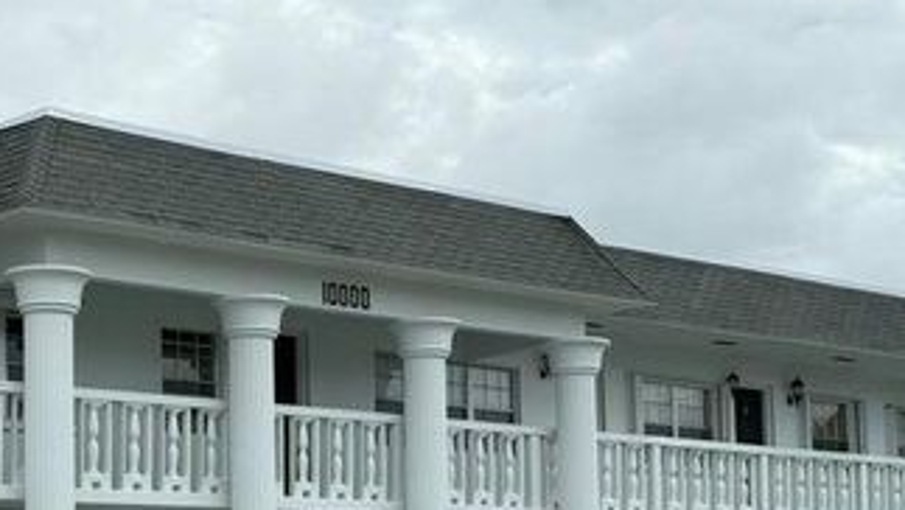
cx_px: 238
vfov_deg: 14.8
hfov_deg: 25.9
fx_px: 1945
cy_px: 458
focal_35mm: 81
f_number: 1.78
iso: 64
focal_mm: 6.76
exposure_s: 1/7874
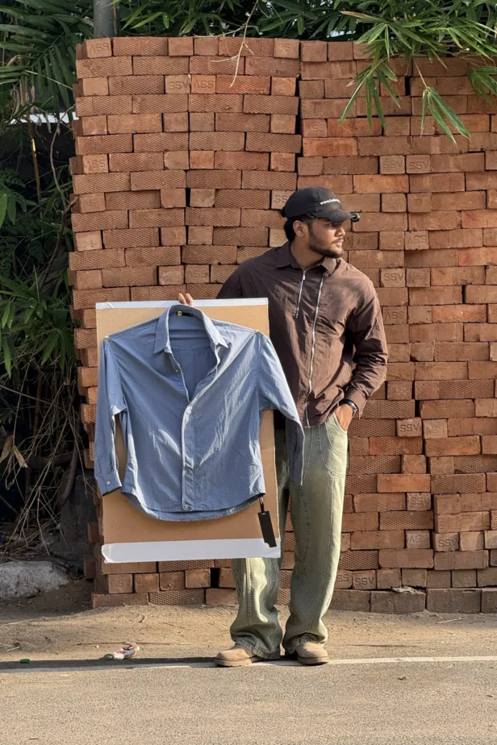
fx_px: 2609
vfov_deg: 16.3
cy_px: 370
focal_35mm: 126
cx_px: 271
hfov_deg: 10.9
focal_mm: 15.66
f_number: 2.8
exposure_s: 1/166
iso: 50
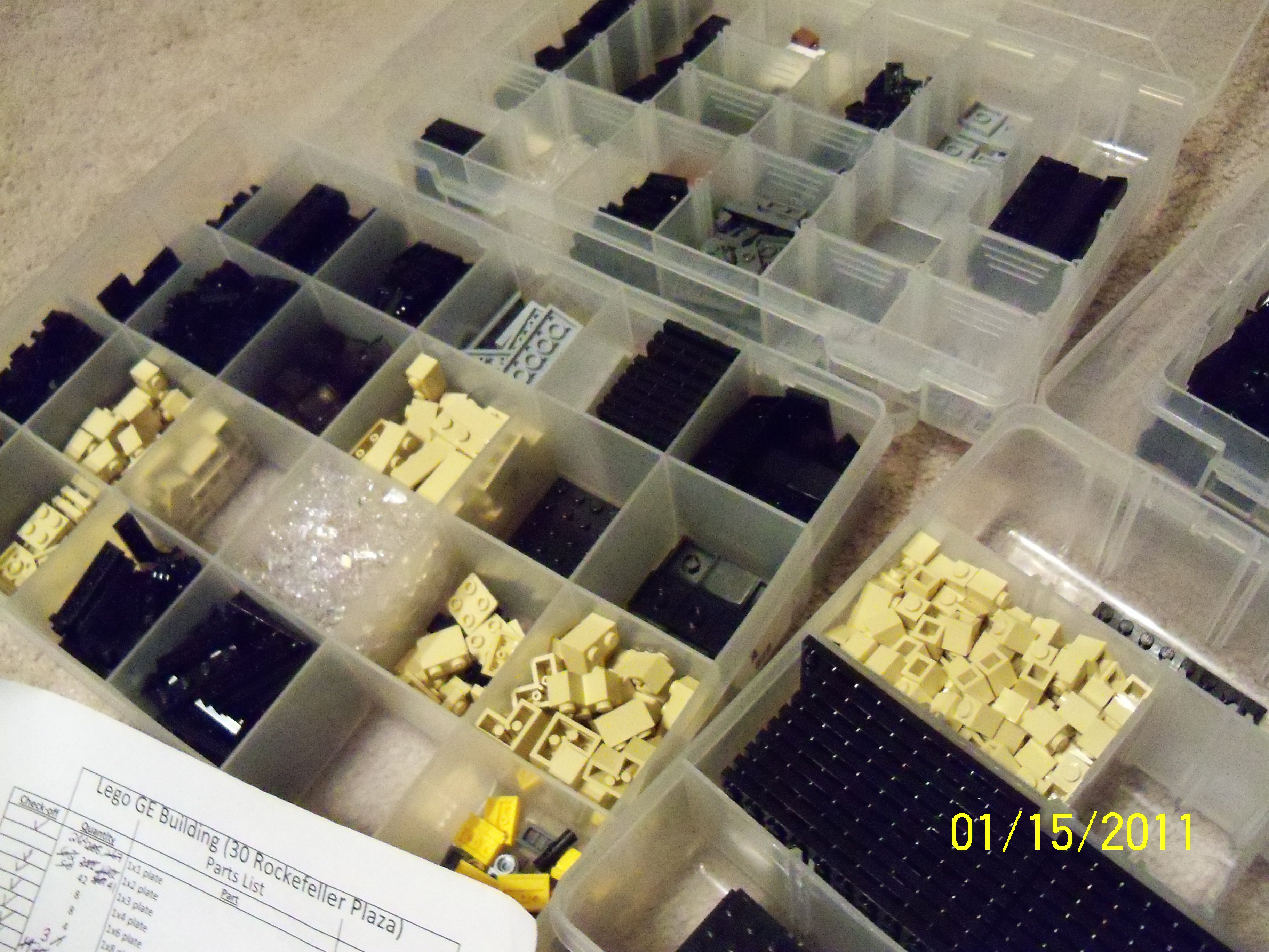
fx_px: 1283
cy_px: 476
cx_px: 634
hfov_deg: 52.6
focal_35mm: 35
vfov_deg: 40.7
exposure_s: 1/25
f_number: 3.5
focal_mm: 6.2
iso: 1600
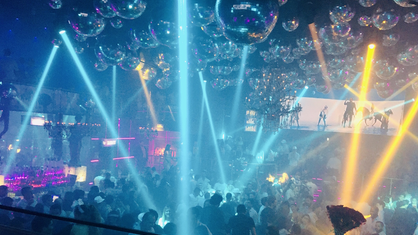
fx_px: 355
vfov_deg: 36.4
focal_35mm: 32
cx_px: 209
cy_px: 151
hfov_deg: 61.0
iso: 200
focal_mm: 4.15
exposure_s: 1/24
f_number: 2.2
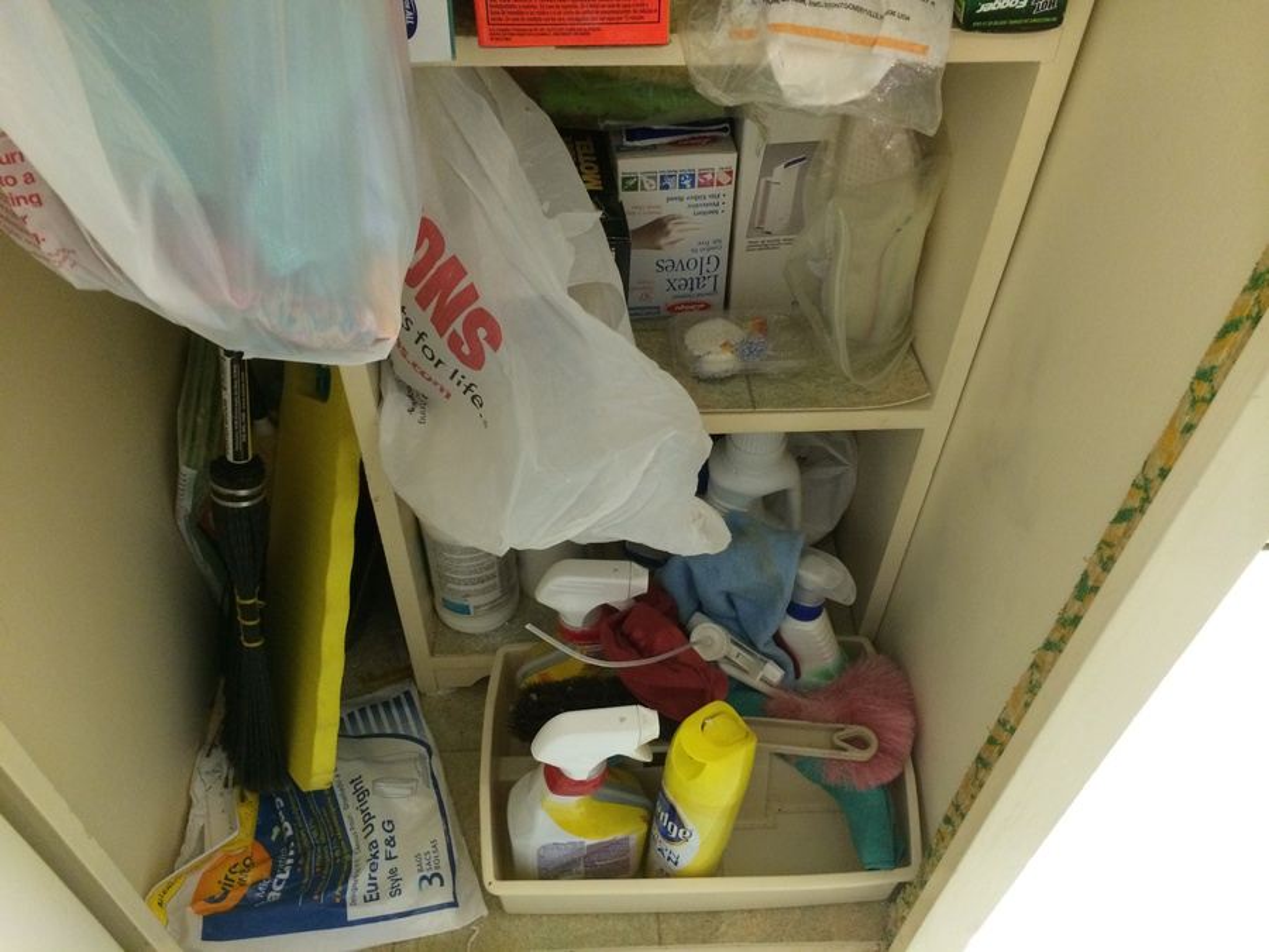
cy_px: 476
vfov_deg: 46.8
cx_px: 634
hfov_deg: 60.0
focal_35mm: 30
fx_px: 1100
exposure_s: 1/24
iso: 320
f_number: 2.2
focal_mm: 4.12
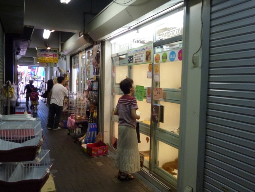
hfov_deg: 61.7
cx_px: 128
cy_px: 96
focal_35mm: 29
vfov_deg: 48.2
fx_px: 214
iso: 400
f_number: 3.5
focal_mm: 5
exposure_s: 1/60
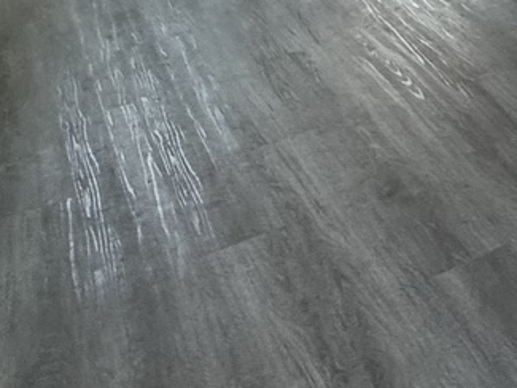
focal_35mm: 62
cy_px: -386
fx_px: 926
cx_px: 698
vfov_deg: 17.3
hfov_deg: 25.9
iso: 160
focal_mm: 2.22
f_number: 2.2
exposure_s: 1/99
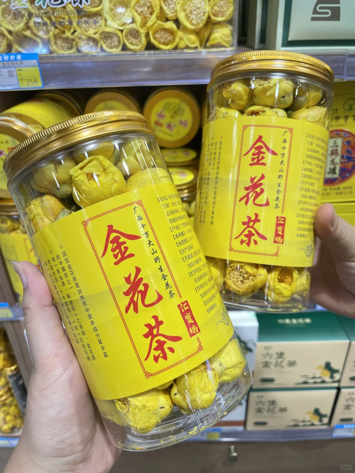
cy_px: 236
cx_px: 178
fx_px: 356
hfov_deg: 53.1
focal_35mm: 26
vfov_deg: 67.3
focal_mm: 4.2
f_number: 1.6
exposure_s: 1/127
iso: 32
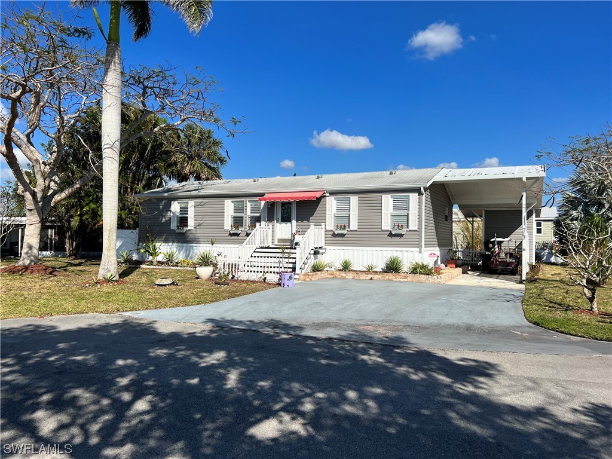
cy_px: 230
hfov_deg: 67.3
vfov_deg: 53.1
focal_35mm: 26
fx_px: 460
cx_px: 306
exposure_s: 1/6993
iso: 50
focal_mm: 5.7
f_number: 1.5
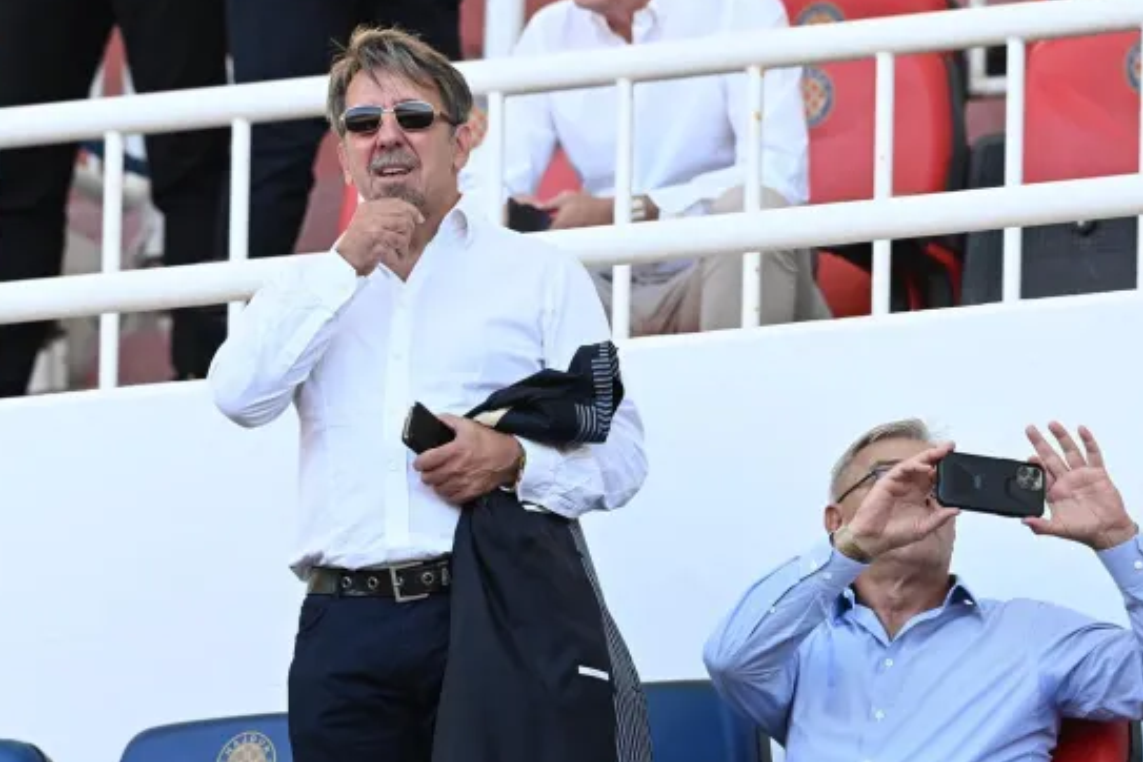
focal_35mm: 560
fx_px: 17779
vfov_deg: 2.5
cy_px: 519
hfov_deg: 3.7
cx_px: 533
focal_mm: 400
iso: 1250
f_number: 4
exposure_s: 1/800
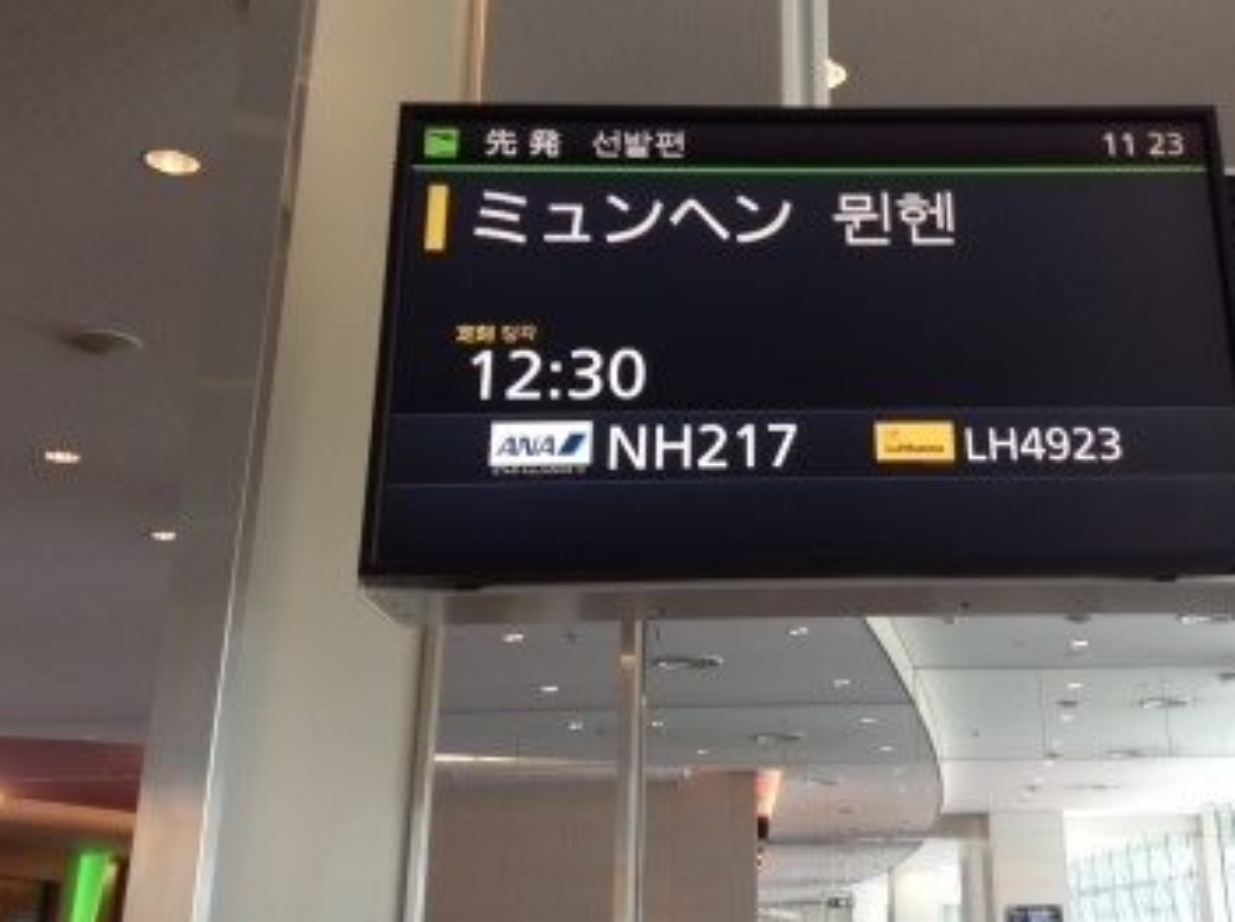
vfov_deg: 31.9
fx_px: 1603
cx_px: 810
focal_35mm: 45
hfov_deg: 41.6
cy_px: 326
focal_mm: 3.3
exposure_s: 1/24
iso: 40
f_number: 2.4
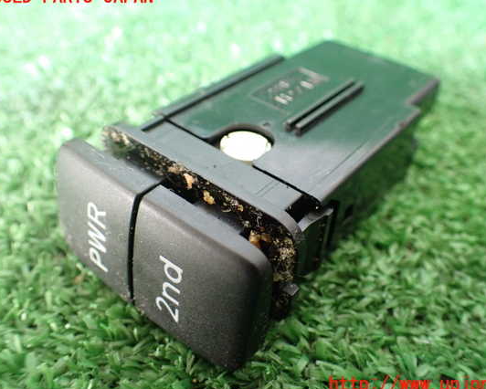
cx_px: 261
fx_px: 475
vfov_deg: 44.6
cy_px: 191
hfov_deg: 54.1
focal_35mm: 33
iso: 800
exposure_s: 1/50
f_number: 2.3
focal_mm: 5.4
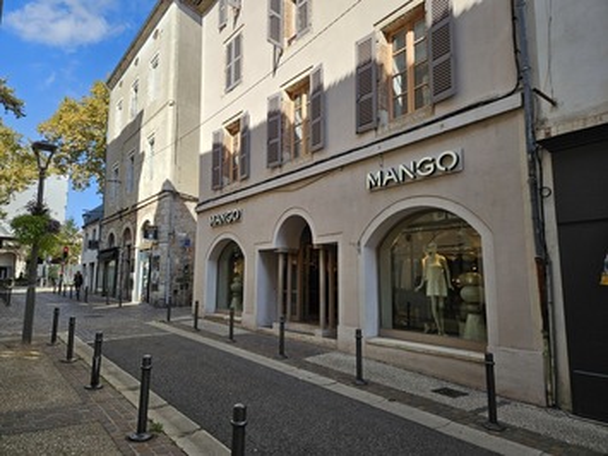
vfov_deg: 58.9
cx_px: 304
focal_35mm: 23
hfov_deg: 73.9
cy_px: 228
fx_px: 404
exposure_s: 1/1414
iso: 32
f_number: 1.8
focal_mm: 5.4
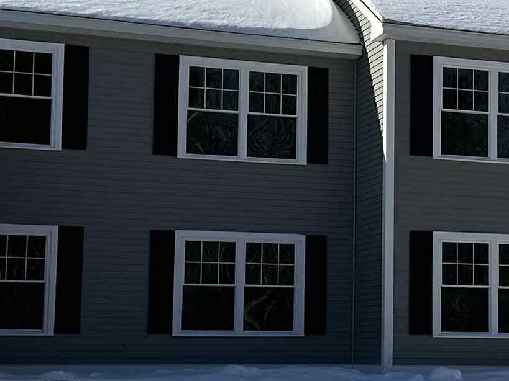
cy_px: 210
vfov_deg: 16.4
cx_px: 403
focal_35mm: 90
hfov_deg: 21.5
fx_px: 1323
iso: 80
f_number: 1.78
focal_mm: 6.86
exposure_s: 1/7576
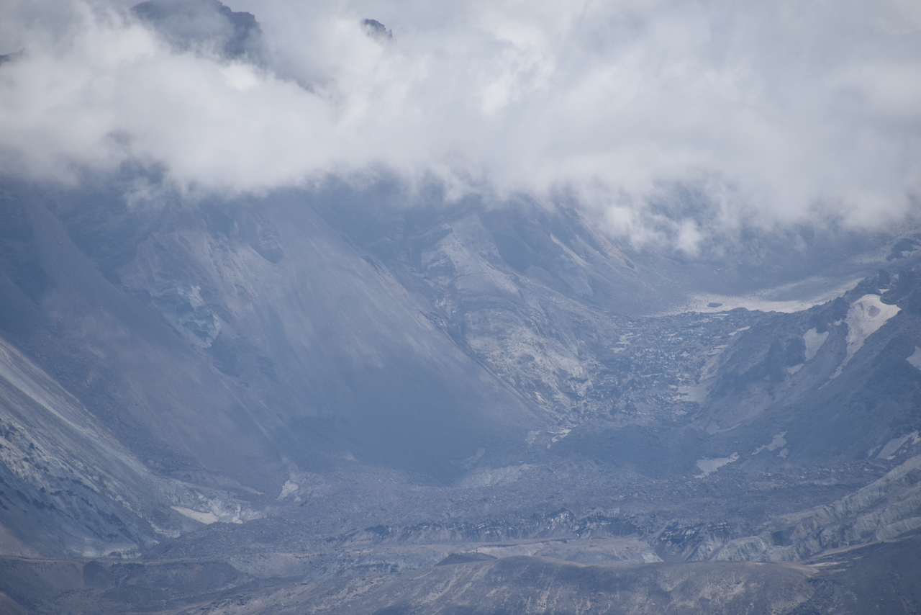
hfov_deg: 6.9
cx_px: 460
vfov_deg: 4.6
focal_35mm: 300
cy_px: 308
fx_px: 7676
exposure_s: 1/640
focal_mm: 300
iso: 100
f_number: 7.1
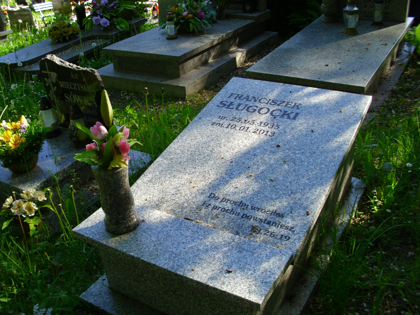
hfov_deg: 52.6
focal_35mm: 35
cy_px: 158
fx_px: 425
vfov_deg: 40.7
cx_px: 210
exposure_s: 1/133
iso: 50
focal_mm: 6.2
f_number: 3
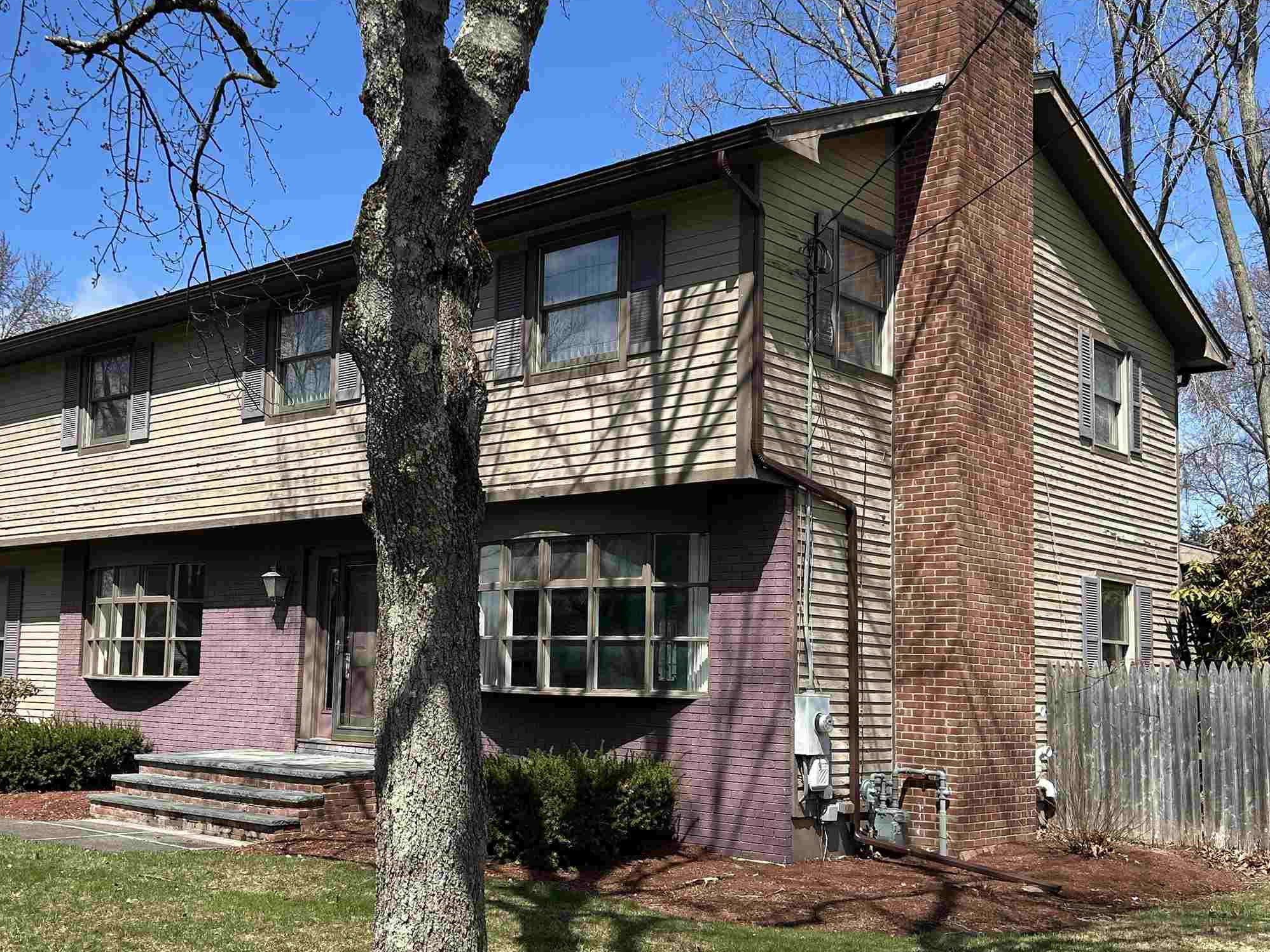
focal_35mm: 40
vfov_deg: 35.9
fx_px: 1468
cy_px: 525
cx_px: 468
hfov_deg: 46.3
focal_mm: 5.7
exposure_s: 1/3356
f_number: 1.5
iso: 50
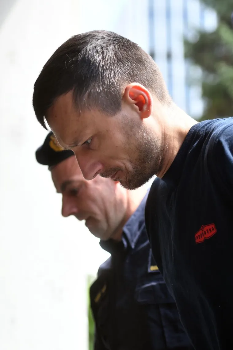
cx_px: 116
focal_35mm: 70
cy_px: 175
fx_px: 680
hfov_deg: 19.4
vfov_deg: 28.9
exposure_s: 1/800
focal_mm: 70
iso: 400
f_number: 5
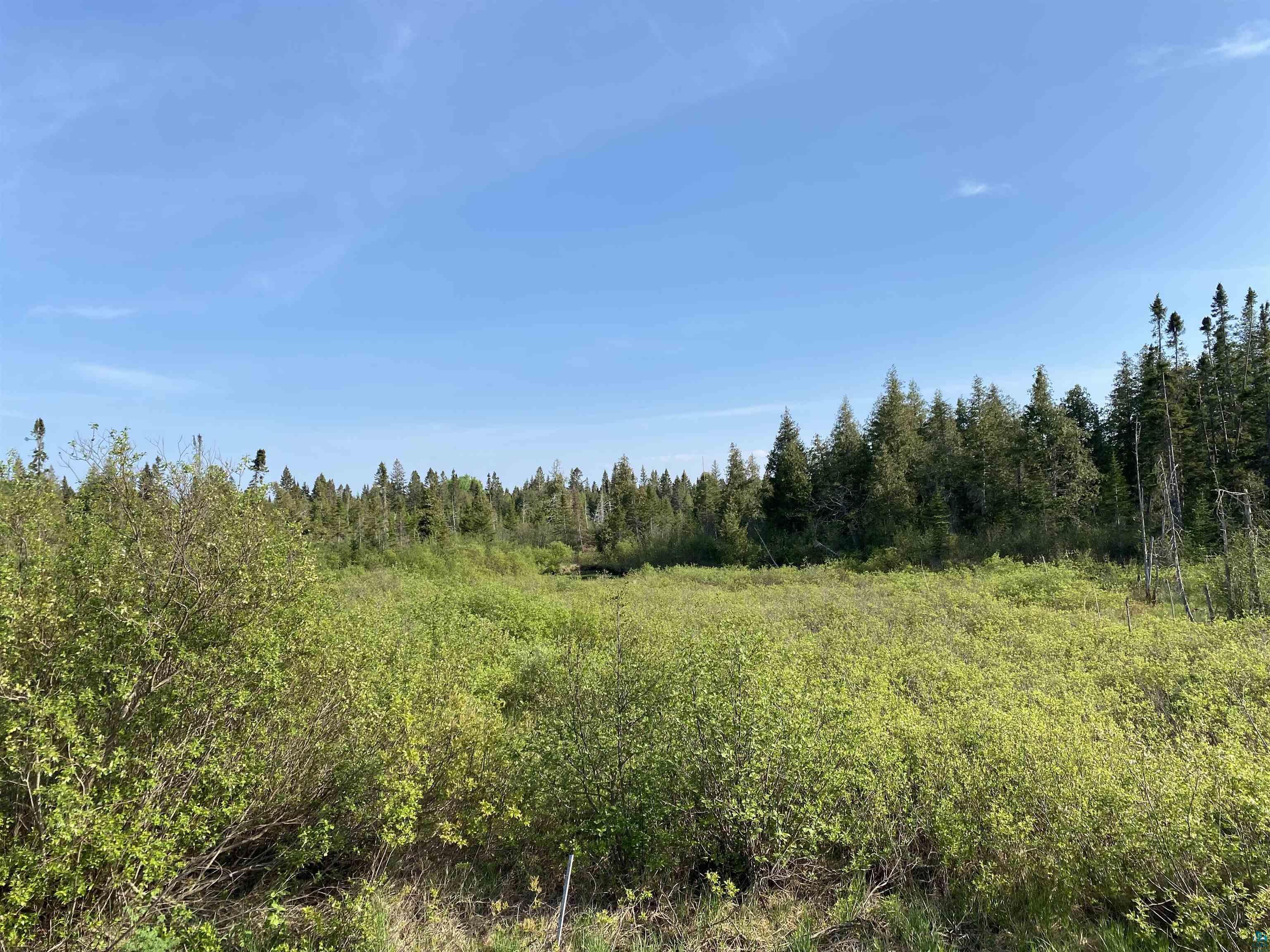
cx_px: 635
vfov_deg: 53.1
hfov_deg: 67.3
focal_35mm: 26
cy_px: 476
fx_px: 954
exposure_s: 1/2183
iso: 32
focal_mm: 4.25
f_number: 1.8
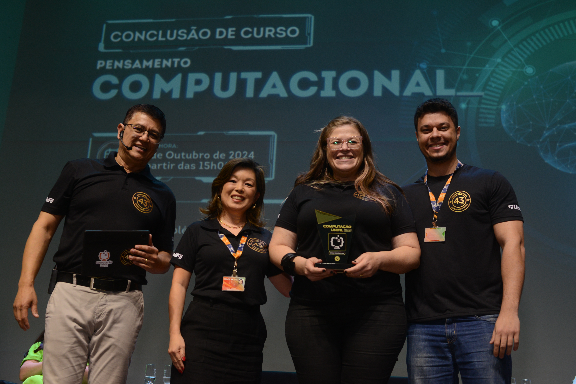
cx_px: 288
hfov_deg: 39.6
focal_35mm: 50
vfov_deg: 27.0
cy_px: 192
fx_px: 800
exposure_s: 1/125
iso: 1000
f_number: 5
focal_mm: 50
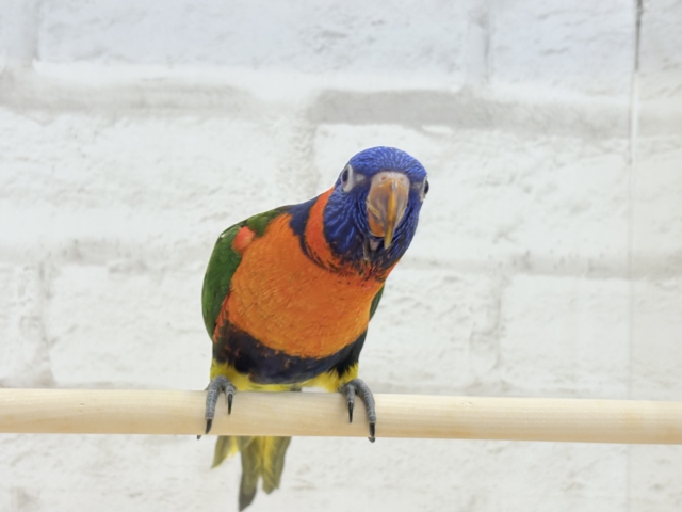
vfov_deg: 28.0
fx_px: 1024
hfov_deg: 36.8
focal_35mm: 52
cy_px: 256
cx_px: 341
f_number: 1.6
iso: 40
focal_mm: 5.96
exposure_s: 1/50
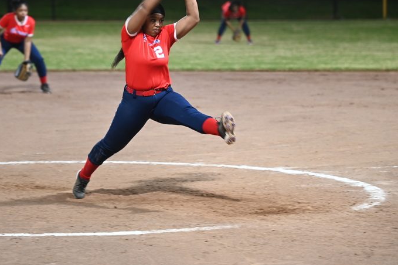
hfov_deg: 10.5
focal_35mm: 196
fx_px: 2166
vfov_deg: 7.0
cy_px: 69
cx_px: 166
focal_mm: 130
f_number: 2.8
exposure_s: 1/125
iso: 1100
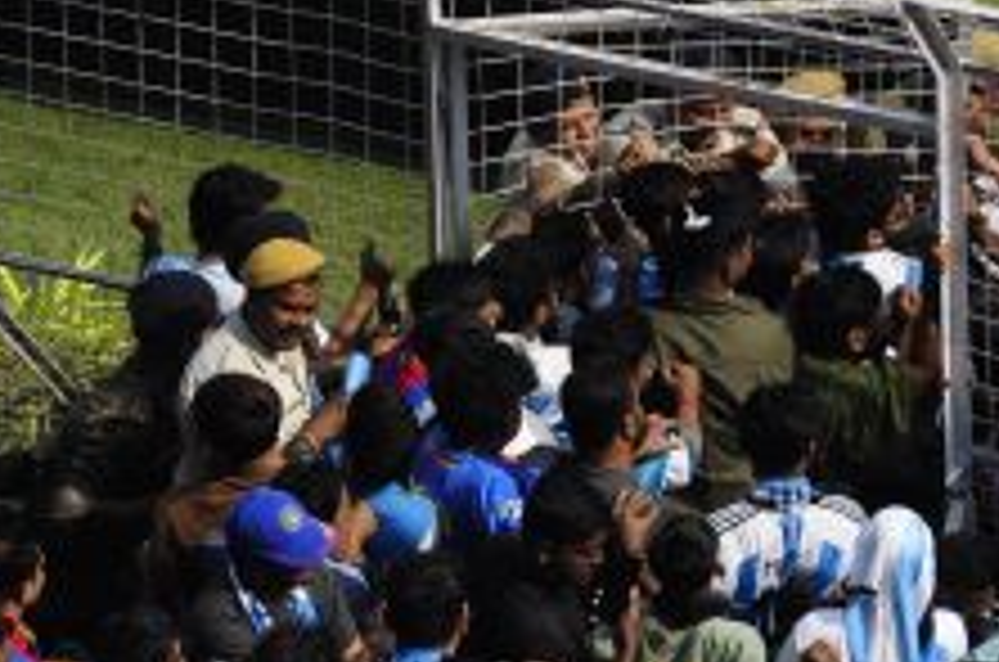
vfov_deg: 3.0
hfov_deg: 4.5
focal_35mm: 455
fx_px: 12599
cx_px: 684
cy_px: 347
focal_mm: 150
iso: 250
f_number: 7.1
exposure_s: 1/500
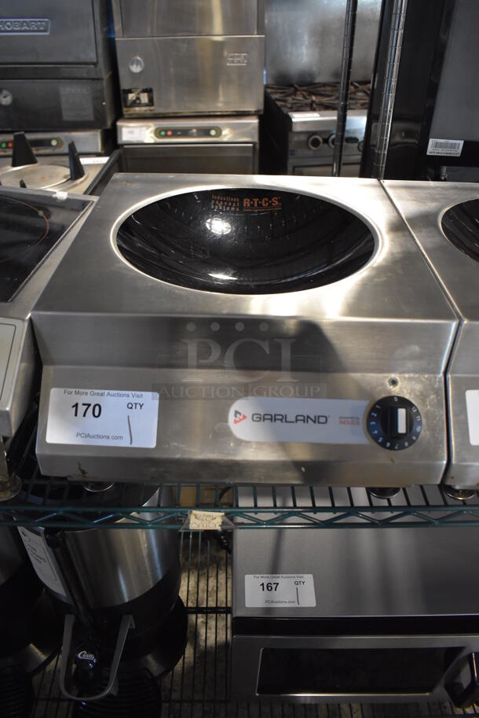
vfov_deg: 67.3
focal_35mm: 27
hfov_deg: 48.0
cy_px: 359
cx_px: 240
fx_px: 538
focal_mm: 18
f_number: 3.5
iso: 2500
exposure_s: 1/125
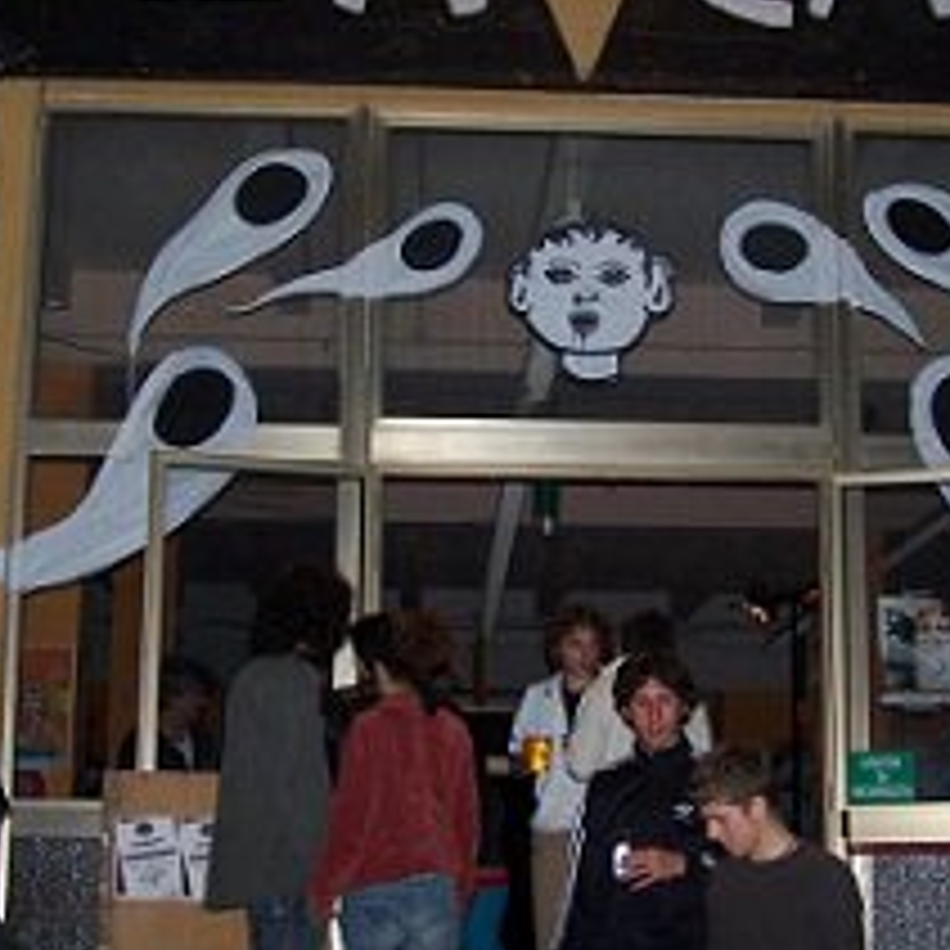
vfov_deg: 25.7
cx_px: 617
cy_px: 416
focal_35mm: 67
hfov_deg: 25.6
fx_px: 2080
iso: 140
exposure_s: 1/60
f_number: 2.8
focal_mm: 6.7
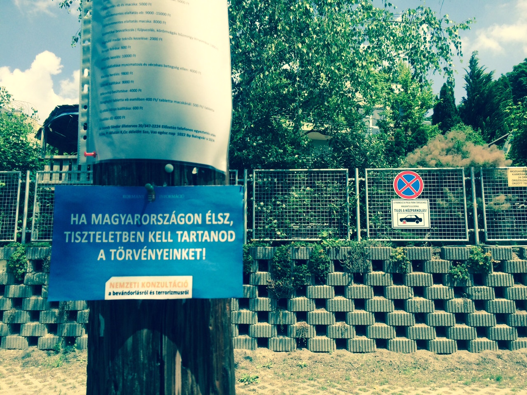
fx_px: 457
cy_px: 198
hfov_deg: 60.0
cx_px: 264
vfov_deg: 46.8
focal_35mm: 30
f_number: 2.2
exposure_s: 1/1580
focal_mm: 4.12
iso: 32
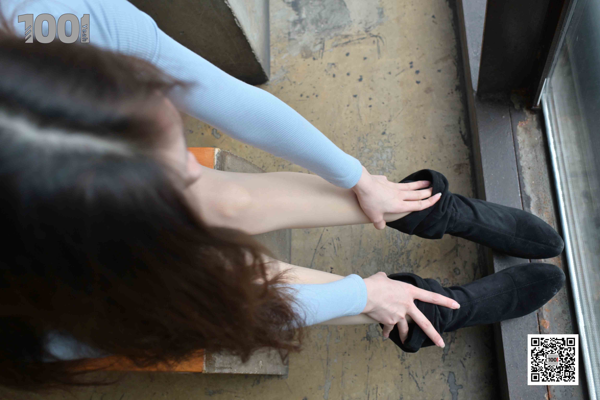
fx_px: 583
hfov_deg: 54.4
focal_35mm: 35
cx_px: 300
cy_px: 200
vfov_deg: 37.9
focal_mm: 35
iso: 800
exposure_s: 1/125
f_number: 5
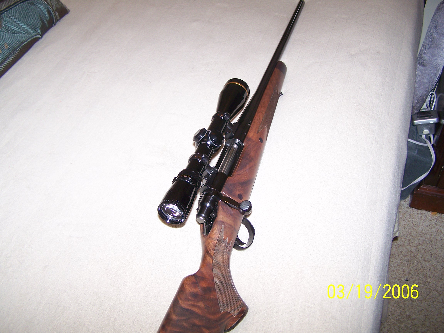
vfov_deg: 37.7
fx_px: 487
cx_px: 222
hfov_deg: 49.0
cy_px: 166
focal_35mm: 38
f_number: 2.8
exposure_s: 1/60
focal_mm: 6.3
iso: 100
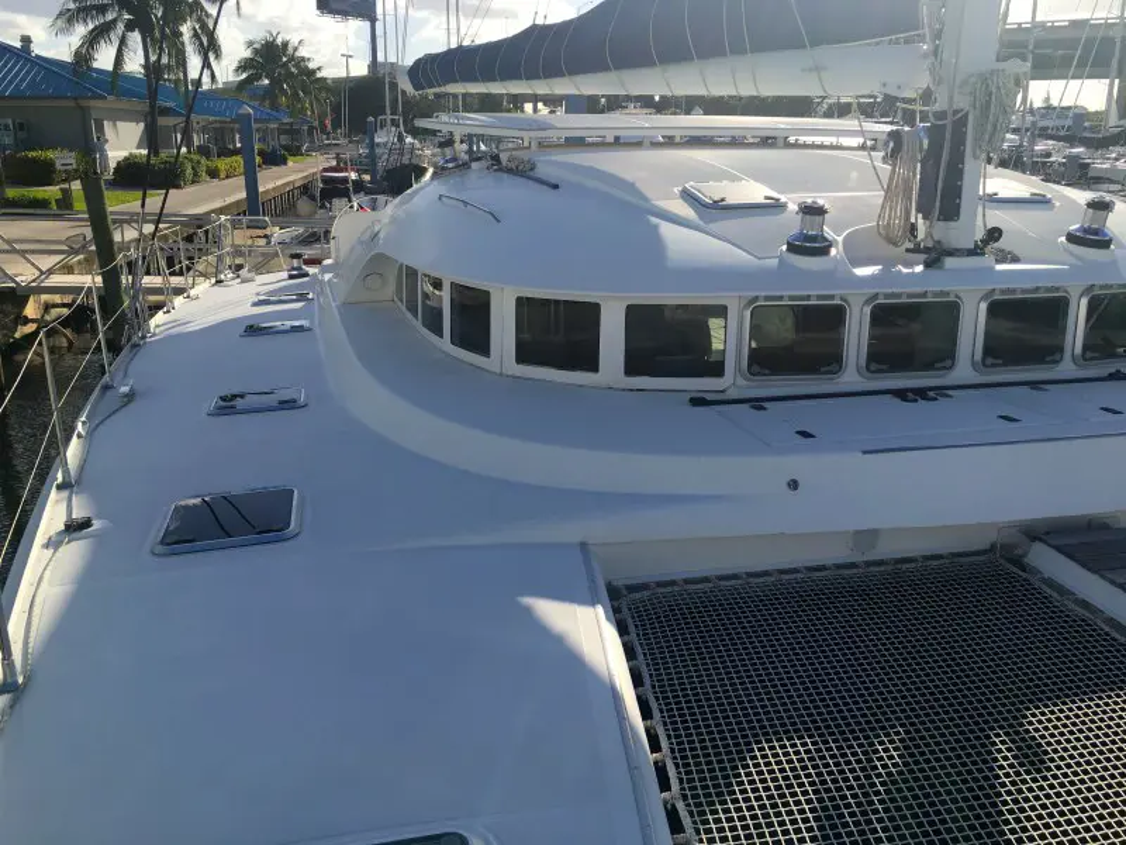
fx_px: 943
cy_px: 422
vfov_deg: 48.2
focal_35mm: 29
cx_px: 563
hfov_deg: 61.7
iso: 25
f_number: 2.2
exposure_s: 1/1876
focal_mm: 4.15
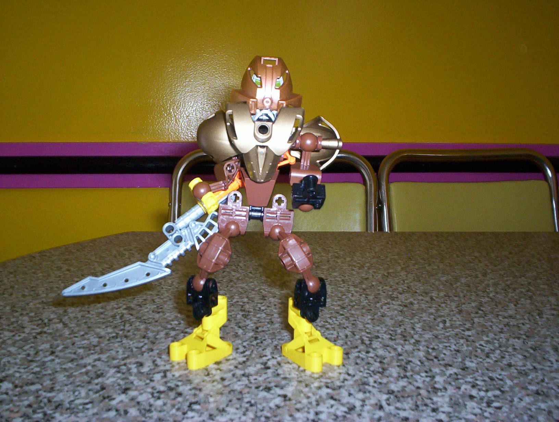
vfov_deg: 37.9
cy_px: 211
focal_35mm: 38
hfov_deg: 48.9
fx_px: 615
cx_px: 280
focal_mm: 4.99
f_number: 4.5
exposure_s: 1/60
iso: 140
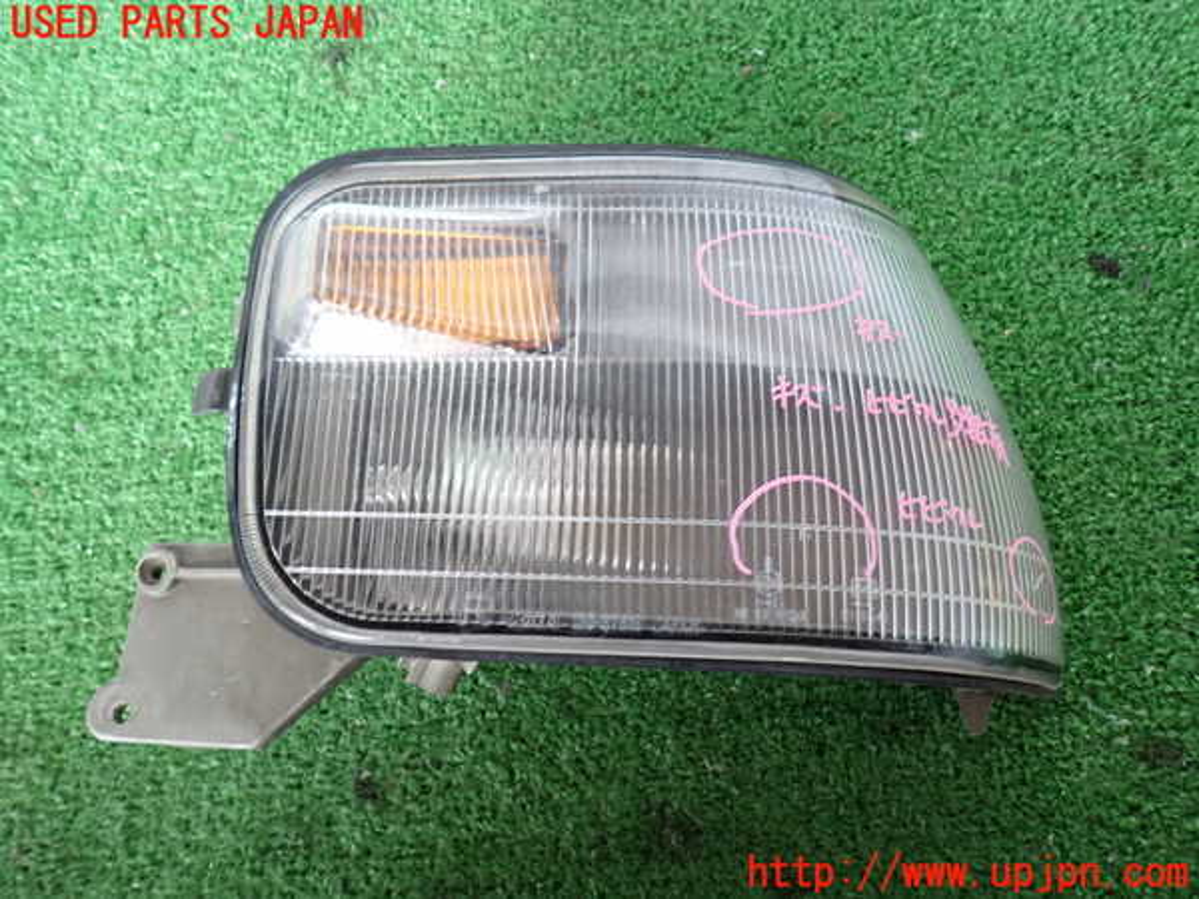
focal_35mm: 25
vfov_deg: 54.9
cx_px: 600
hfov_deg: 69.4
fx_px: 866
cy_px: 450
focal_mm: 4.5
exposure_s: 1/30
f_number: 2
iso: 200
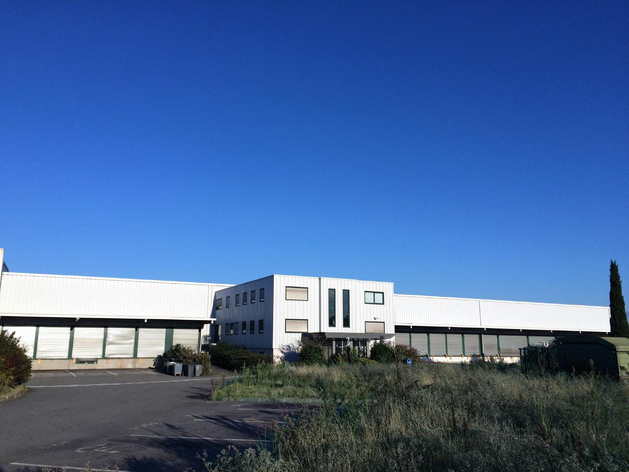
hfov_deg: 61.7
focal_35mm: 29
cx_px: 314
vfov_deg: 48.2
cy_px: 236
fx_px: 527
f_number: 2.2
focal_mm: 4.15
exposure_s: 1/3425
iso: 32
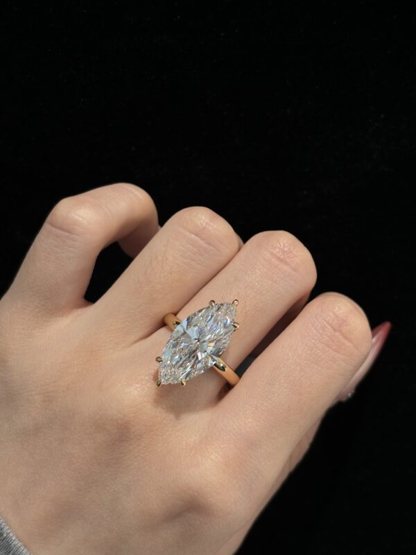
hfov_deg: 28.0
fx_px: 833
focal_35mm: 52
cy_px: 278
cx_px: 208
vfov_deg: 36.8
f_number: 1.6
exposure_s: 1/242
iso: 32
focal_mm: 5.96
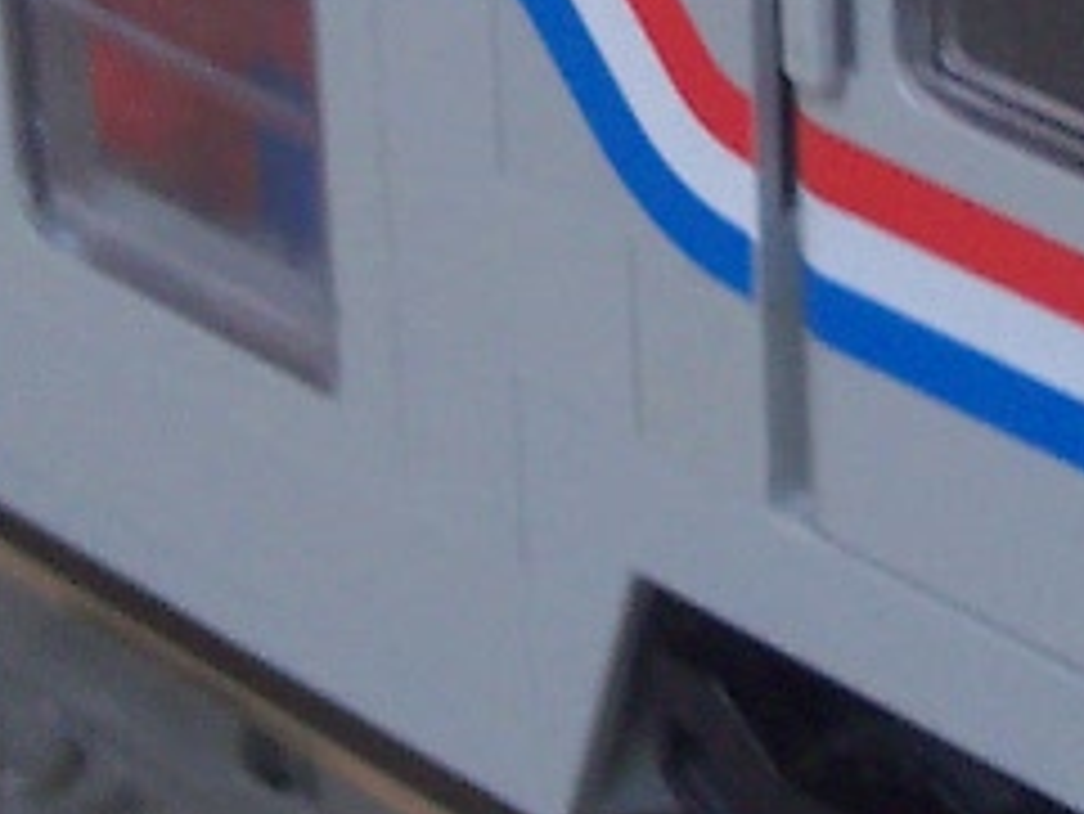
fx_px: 6360
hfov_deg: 9.7
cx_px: 607
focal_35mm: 203
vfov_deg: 7.3
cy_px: -157
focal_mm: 8
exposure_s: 1/60
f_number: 2.8
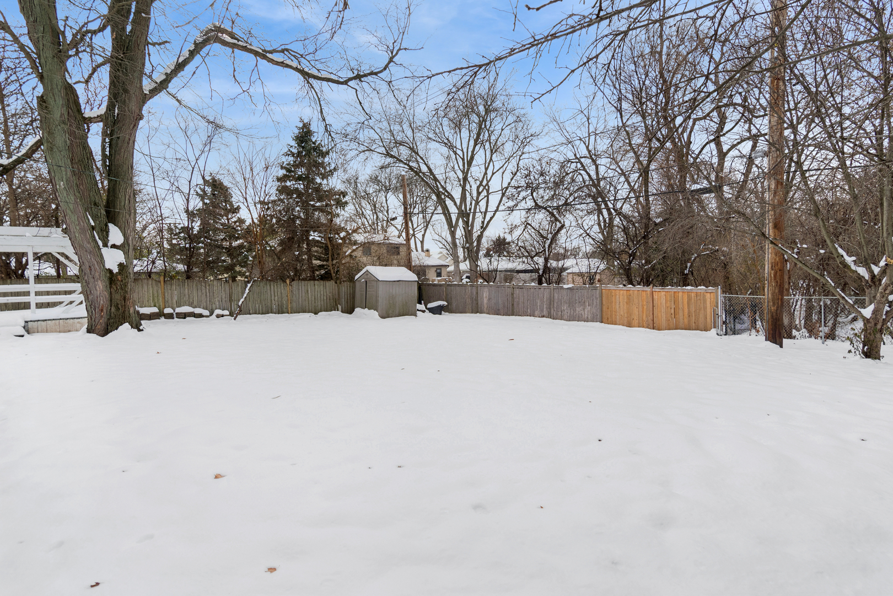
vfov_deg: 67.4
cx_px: 446
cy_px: 298
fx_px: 446
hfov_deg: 90.0
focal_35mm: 18
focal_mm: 12
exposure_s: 1/400
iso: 320
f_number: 8
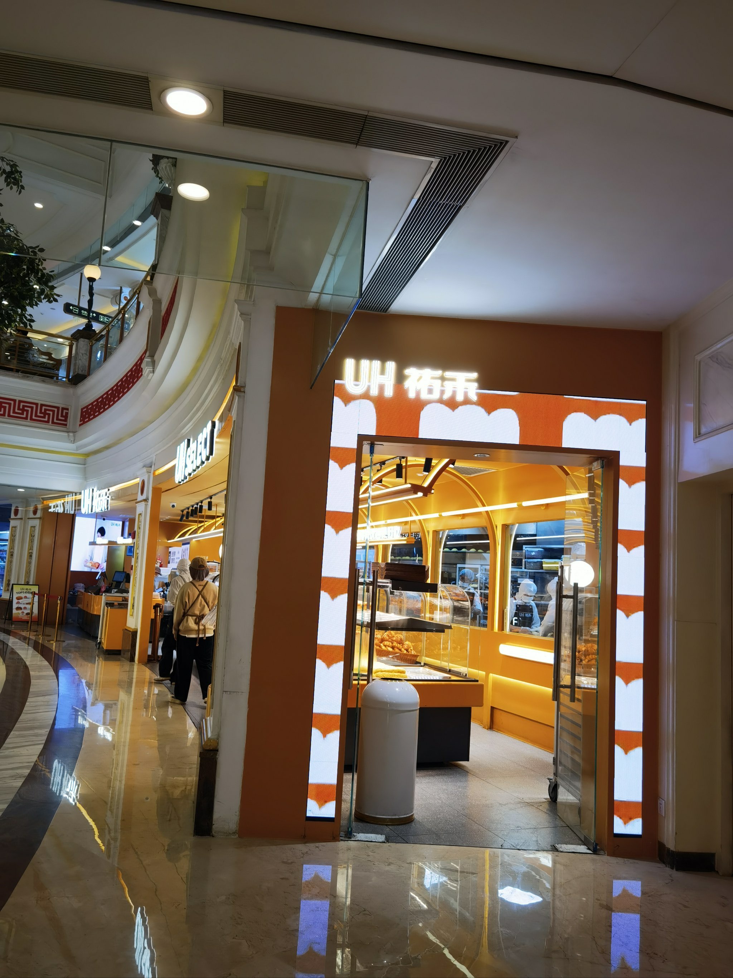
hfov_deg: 51.4
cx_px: 366
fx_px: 762
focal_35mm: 27
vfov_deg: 65.3
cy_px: 489
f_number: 1.9
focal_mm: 6.67
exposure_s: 1/130
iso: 50
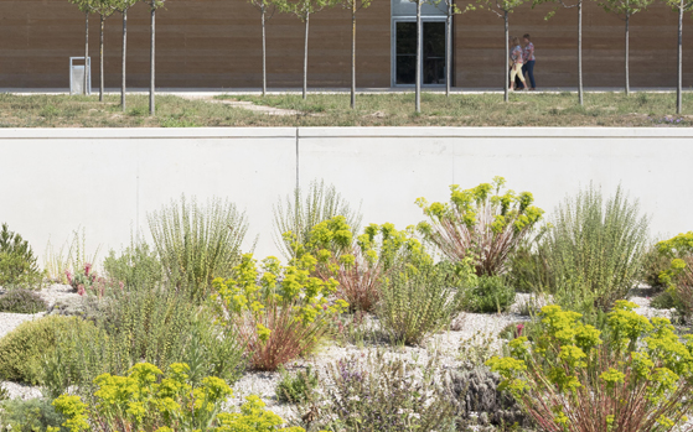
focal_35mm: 91
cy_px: 85
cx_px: -32
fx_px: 1718
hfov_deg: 21.8
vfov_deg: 14.3
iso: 320
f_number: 14
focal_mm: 50.8
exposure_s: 1/340
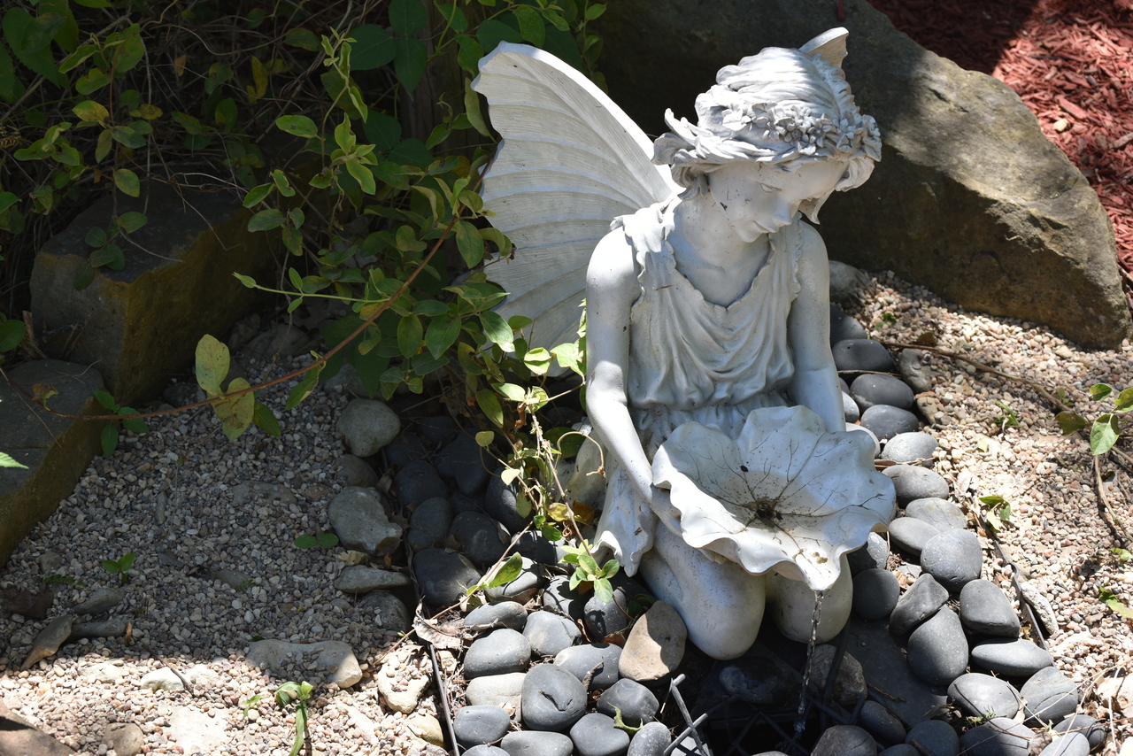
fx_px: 2203
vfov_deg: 19.5
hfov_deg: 28.8
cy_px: 378
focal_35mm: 70
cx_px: 566
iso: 100
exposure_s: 1/200
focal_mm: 70
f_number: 7.1
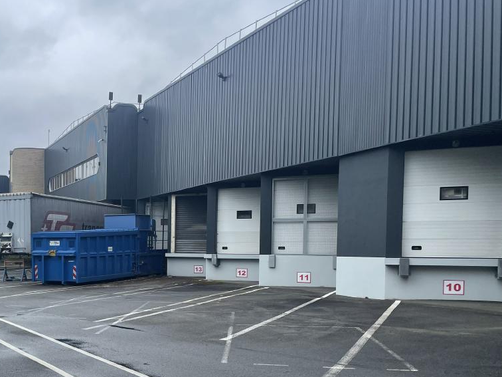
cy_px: 274
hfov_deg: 41.0
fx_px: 638
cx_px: 97
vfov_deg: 32.4
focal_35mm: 44
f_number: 1.6
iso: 32
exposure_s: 1/963
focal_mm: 4.2
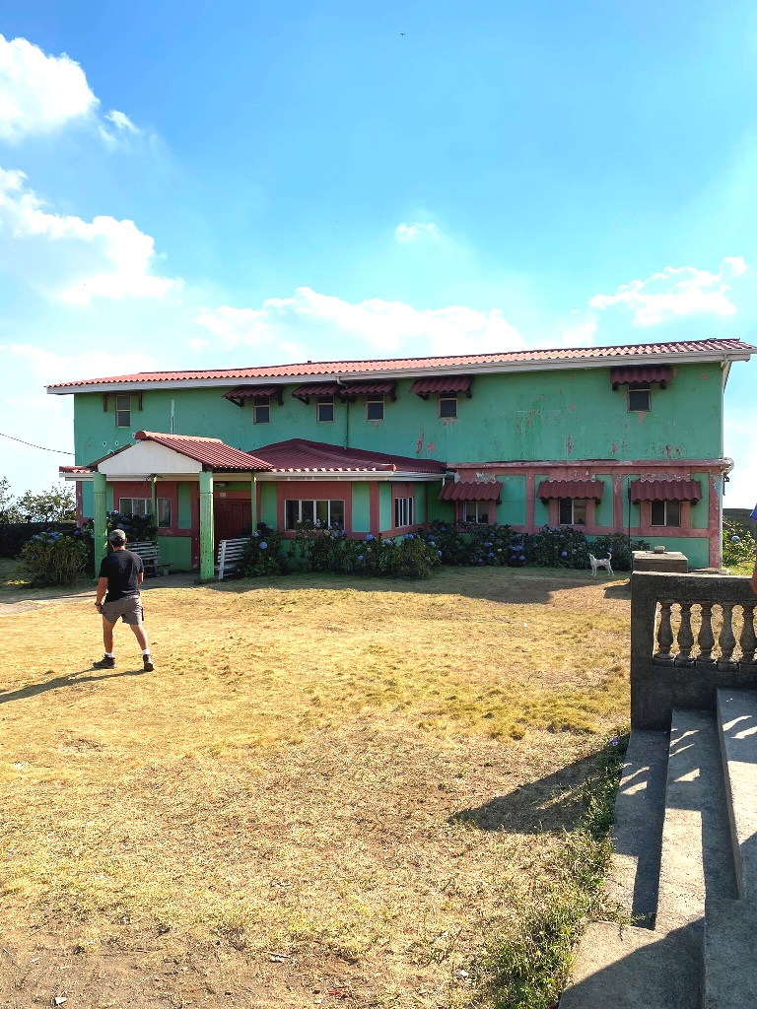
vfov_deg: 67.3
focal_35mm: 26
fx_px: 758
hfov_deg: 53.1
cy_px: 504
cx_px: 378
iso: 32
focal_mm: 4.25
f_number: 1.8
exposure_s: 1/3984
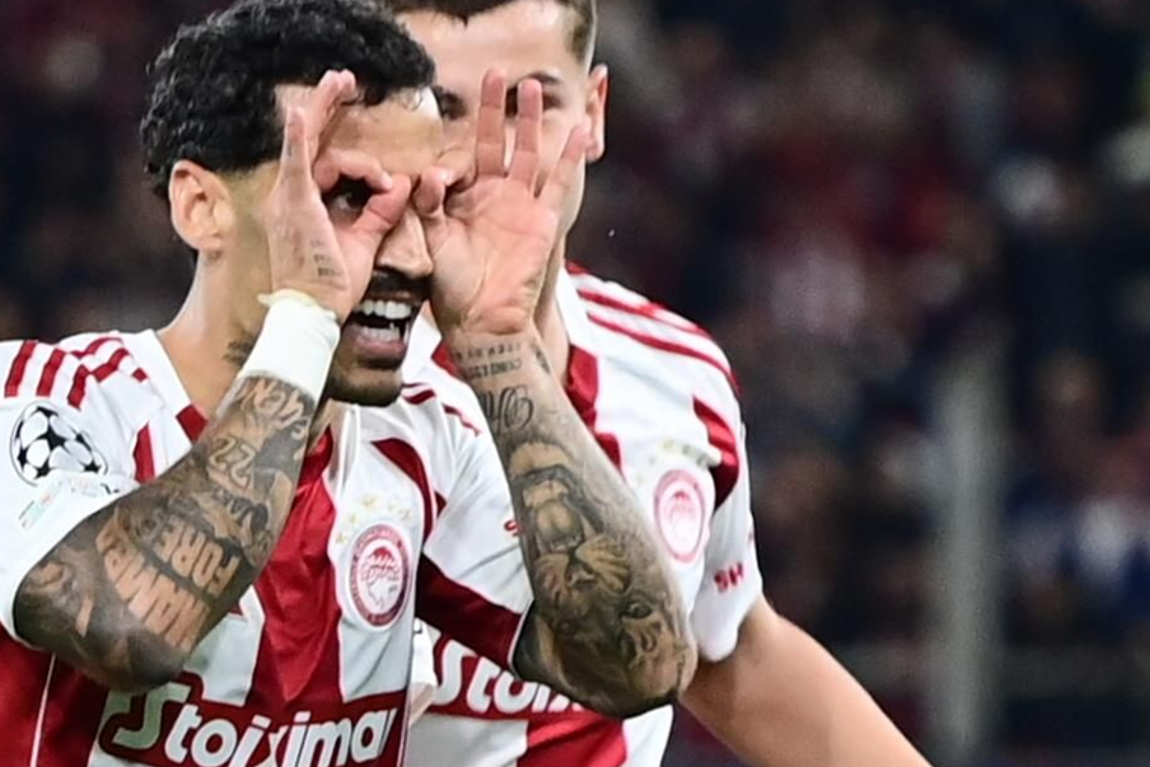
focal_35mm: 337
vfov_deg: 4.1
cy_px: 570
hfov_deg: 6.1
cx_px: 554
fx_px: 10767
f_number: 3.2
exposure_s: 1/1000
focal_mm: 160
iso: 2500
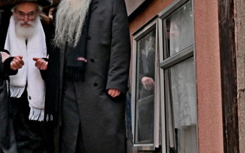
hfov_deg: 18.6
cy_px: 72
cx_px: 48
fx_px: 741
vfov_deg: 11.8
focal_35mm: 111
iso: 1250
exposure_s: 1/200
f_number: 4
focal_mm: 52
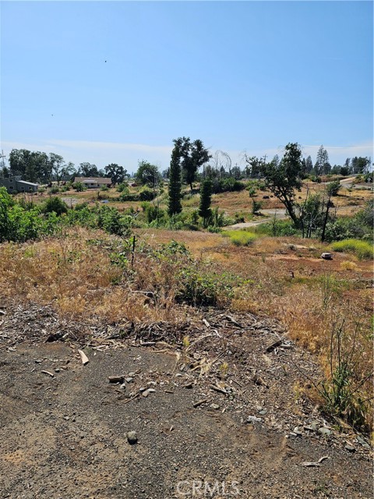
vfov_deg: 73.9
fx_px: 331
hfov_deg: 58.9
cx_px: 187
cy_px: 250
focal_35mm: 23
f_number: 1.7
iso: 10
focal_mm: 6.3
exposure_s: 1/1325
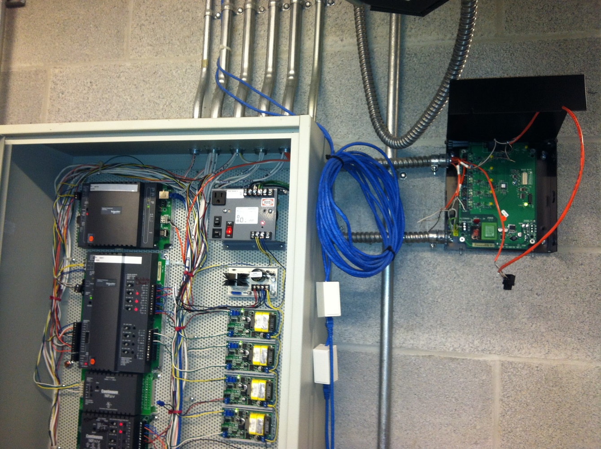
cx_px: 300
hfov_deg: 52.7
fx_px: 607
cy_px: 224
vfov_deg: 40.6
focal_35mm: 35
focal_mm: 3.85
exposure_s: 1/15
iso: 125
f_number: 2.8
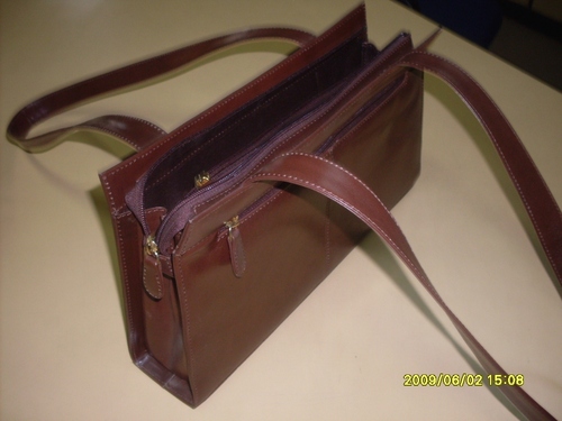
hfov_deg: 49.0
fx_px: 617
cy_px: 210
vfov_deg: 37.7
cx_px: 281
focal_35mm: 38
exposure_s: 1/45
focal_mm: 6.3
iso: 100
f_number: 2.8
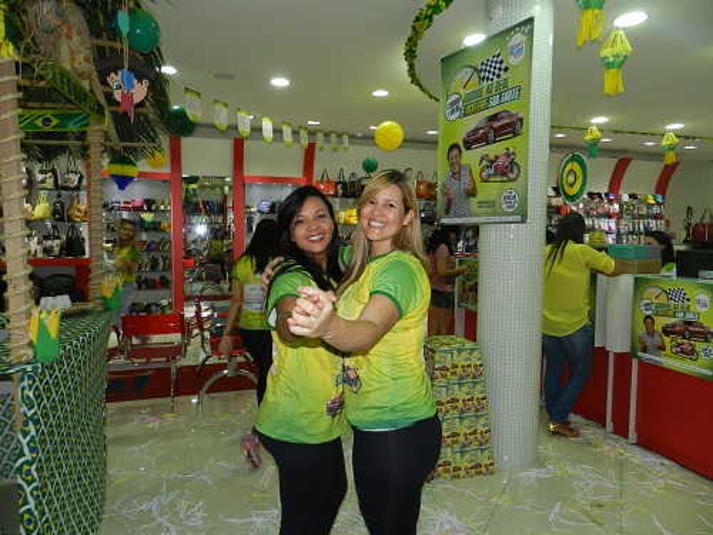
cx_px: 356
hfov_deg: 73.9
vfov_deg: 58.9
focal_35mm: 23
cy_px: 268
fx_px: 474
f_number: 3.4
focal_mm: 4
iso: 200
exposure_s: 1/30
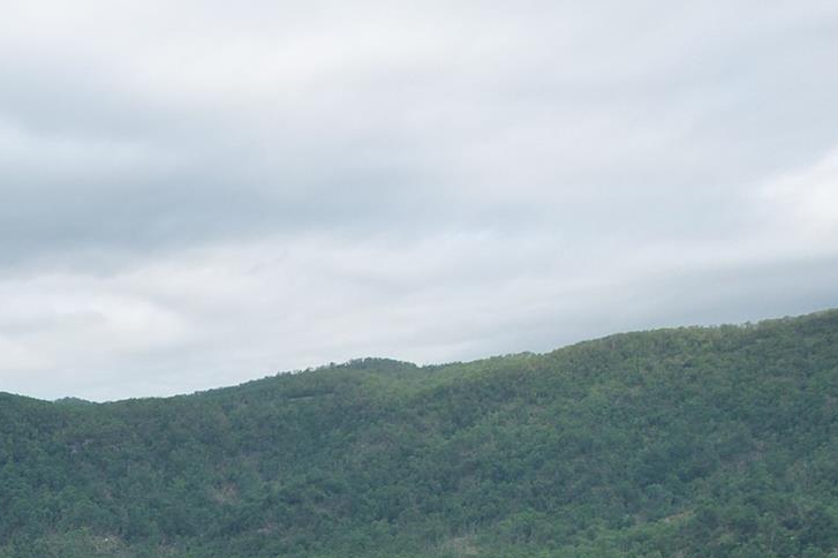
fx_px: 1442
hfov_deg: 27.1
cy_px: 768
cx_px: -257
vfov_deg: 19.7
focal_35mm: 62
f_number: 2.8
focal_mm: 8.38
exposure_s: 1/1600
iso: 100
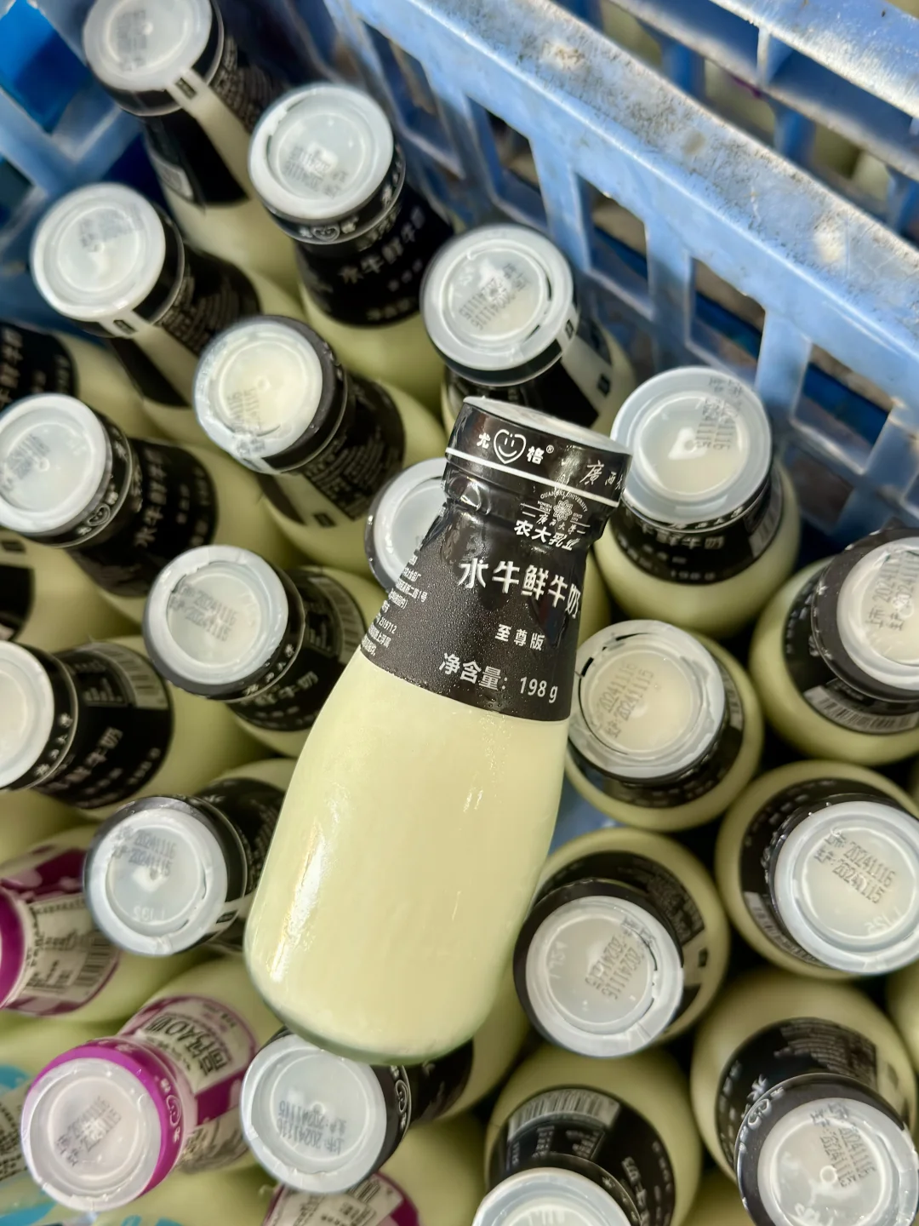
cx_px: 460
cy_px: 613
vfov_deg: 52.6
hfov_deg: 40.7
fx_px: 1239
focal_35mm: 35
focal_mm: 6.76
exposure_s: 1/60
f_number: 1.78
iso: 250
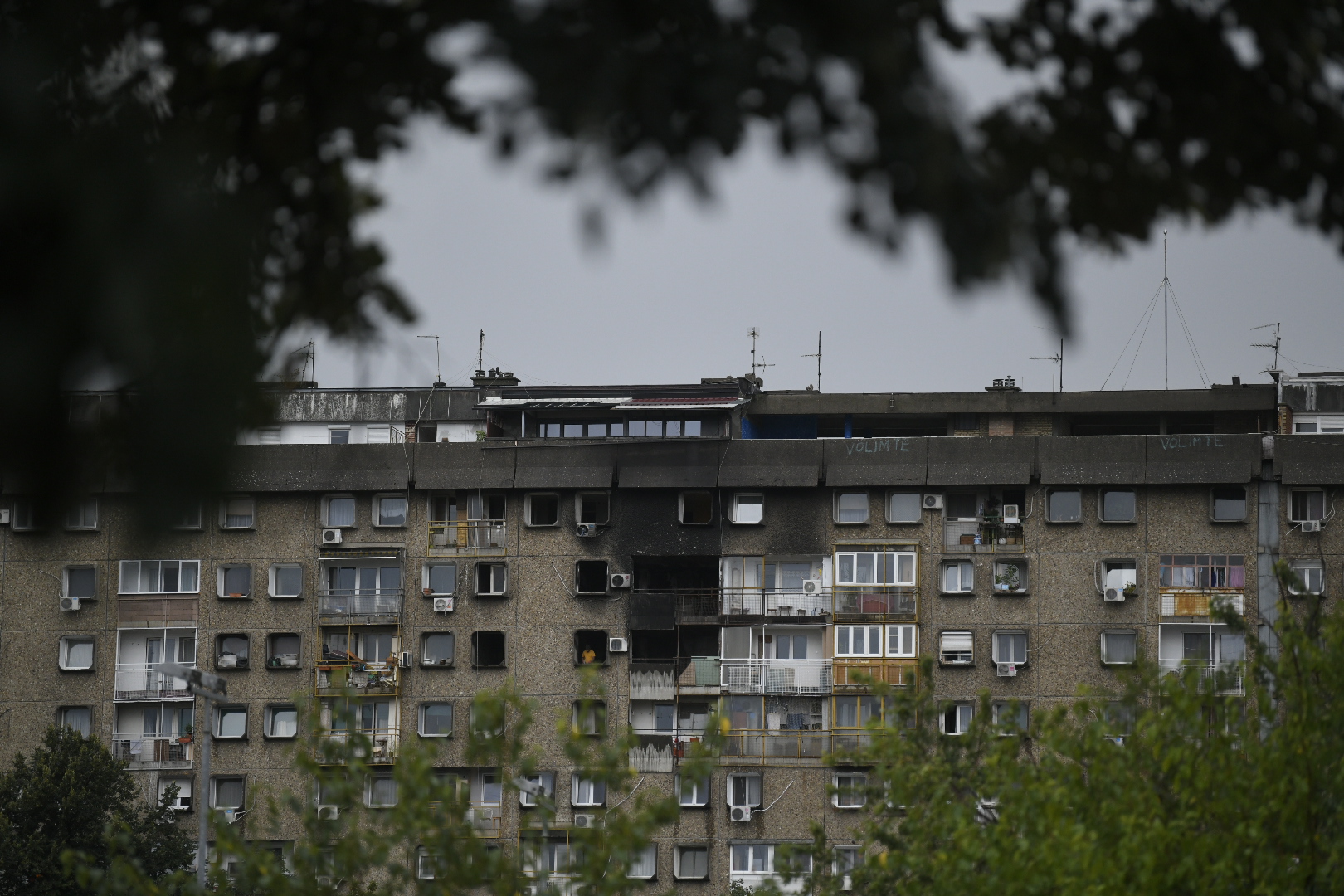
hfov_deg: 12.1
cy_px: 448
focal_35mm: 170
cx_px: 672
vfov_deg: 8.1
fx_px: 6346
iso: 1000
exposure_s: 1/8000
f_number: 2.8
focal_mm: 170
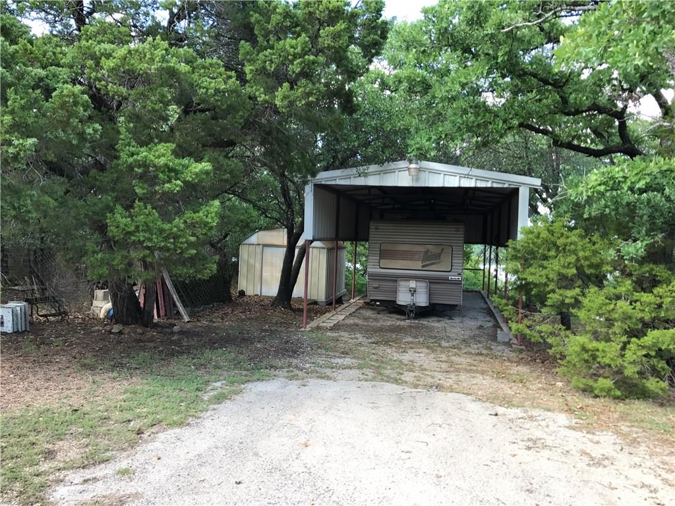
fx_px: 546
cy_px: 253
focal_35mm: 28
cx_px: 338
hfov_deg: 63.4
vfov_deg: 49.7
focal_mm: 3.99
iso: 20
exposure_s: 1/141
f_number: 1.8
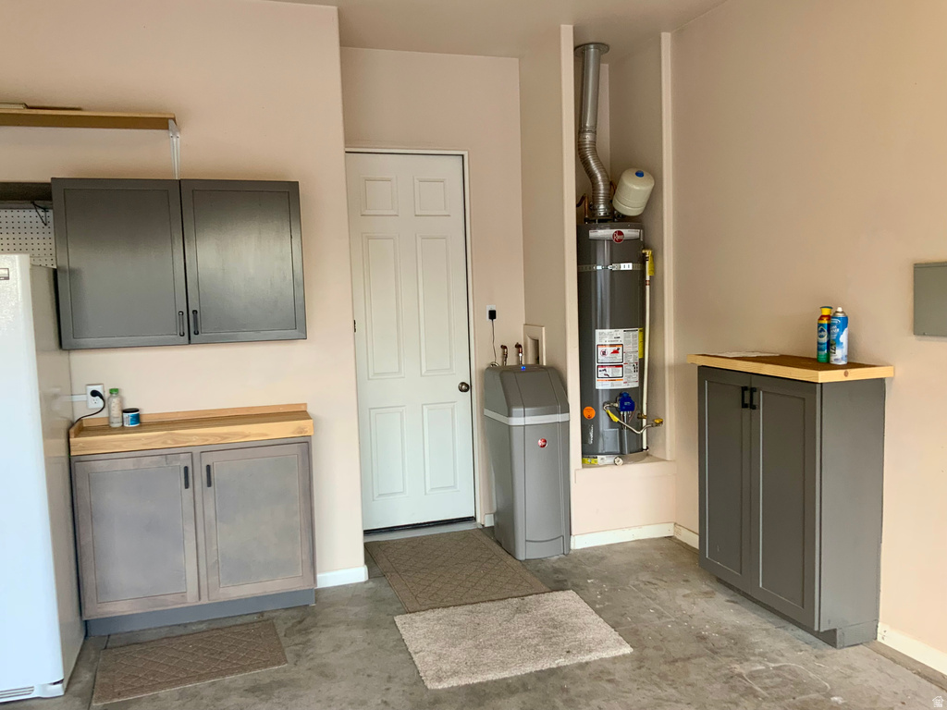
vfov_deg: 48.2
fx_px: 793
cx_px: 474
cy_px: 355
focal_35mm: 29
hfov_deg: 61.7
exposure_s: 1/60
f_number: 1.8
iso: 50
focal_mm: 3
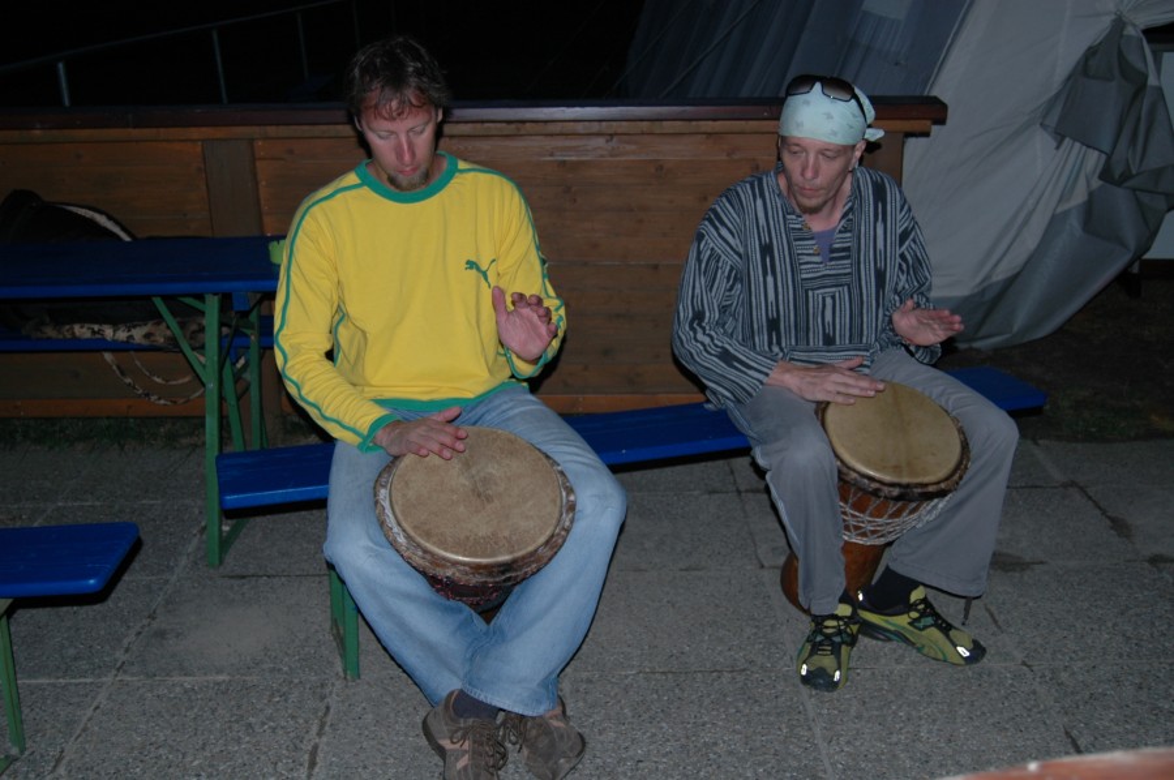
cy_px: 390
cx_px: 587
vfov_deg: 34.1
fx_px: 1270
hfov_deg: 49.6
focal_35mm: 39
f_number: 4.2
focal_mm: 26
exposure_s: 1/60
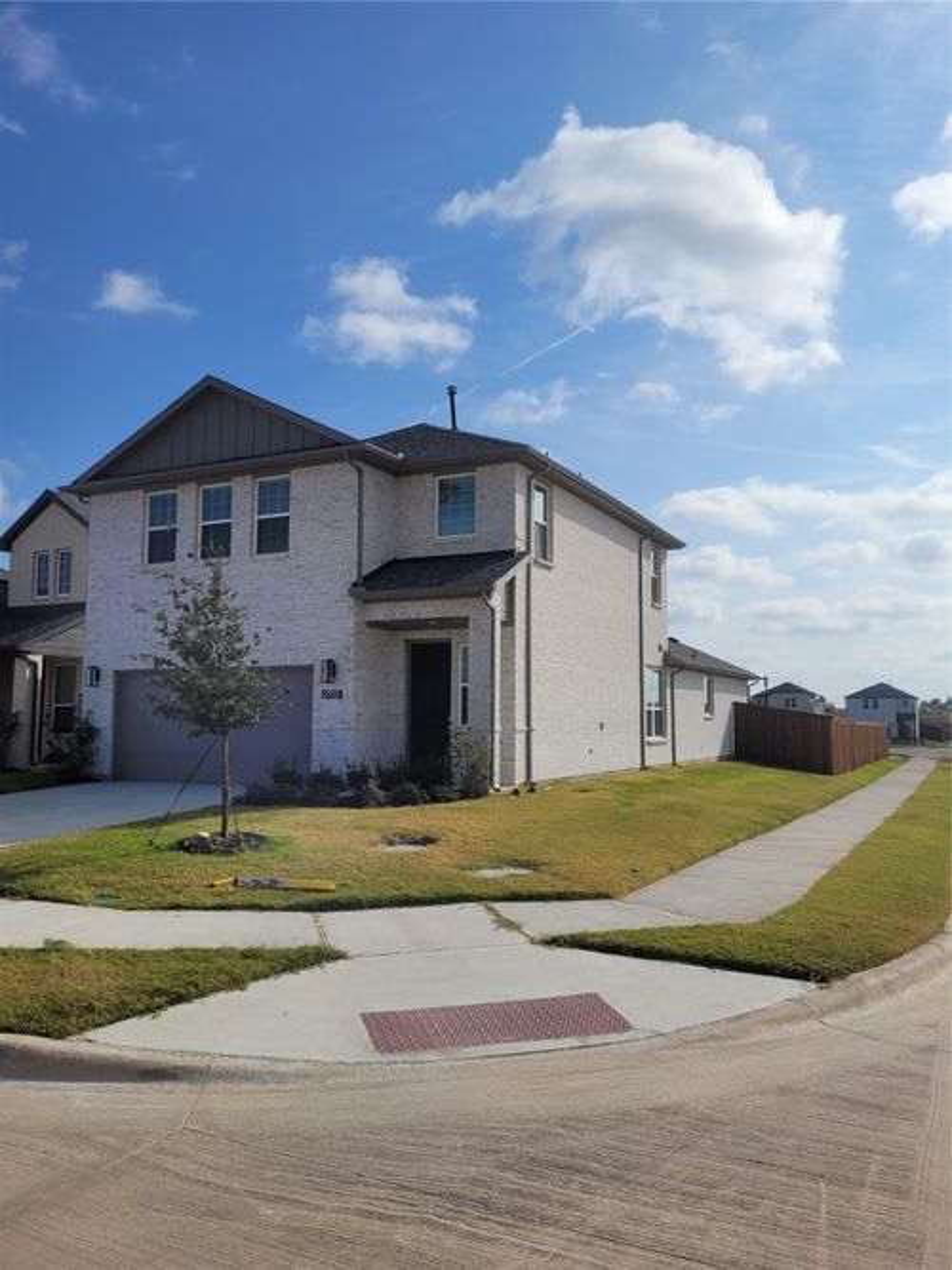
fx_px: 954
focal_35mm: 26
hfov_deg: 53.0
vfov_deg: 67.3
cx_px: 476
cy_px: 635
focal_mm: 5.4
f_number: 1.8
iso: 40
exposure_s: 1/5475
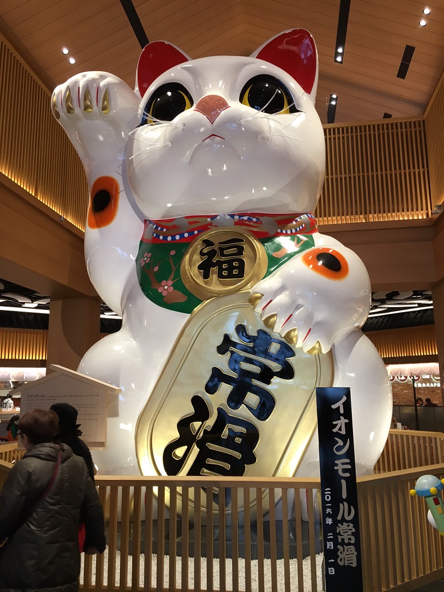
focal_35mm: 29
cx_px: 222
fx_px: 496
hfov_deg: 48.2
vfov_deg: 61.6
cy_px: 296
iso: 50
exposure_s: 1/30
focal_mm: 4.15
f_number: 2.2
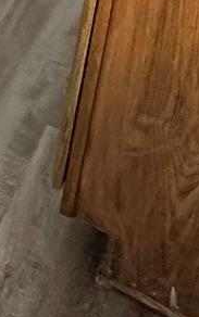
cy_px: -330
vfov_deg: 15.6
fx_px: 901
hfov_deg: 8.0
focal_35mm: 104
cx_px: -595
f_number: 2.2
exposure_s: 1/60
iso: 200
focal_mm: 2.22
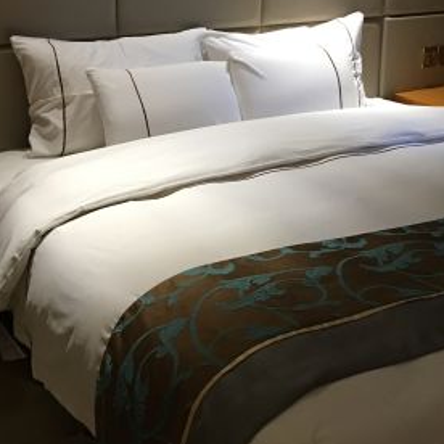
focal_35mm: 65
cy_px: 183
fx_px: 943
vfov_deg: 26.4
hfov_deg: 26.4
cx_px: 277
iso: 100
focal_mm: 4.15
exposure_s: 1/10
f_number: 2.2
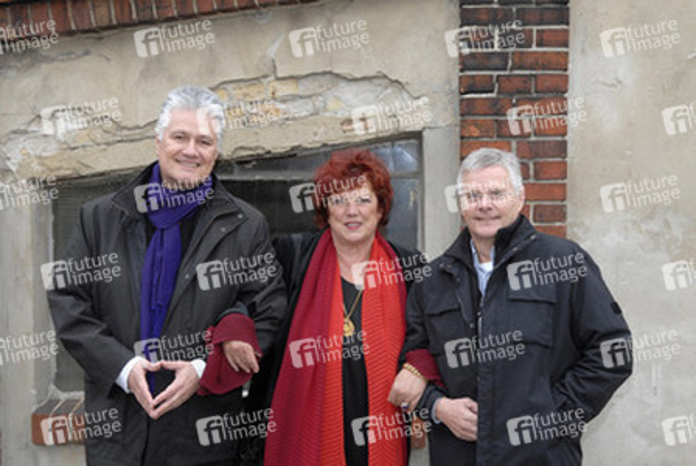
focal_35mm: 57
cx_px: 348
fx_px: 1103
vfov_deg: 23.9
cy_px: 233
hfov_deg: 35.0
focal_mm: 38
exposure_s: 1/125
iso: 500
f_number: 5.6
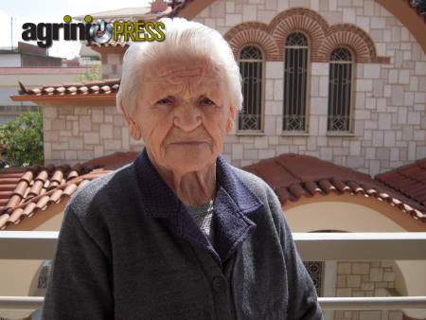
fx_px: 505
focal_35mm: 41
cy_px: 160
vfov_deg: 35.2
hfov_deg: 45.8
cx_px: 213
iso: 100
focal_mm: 7.3
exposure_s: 1/800
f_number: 3.2
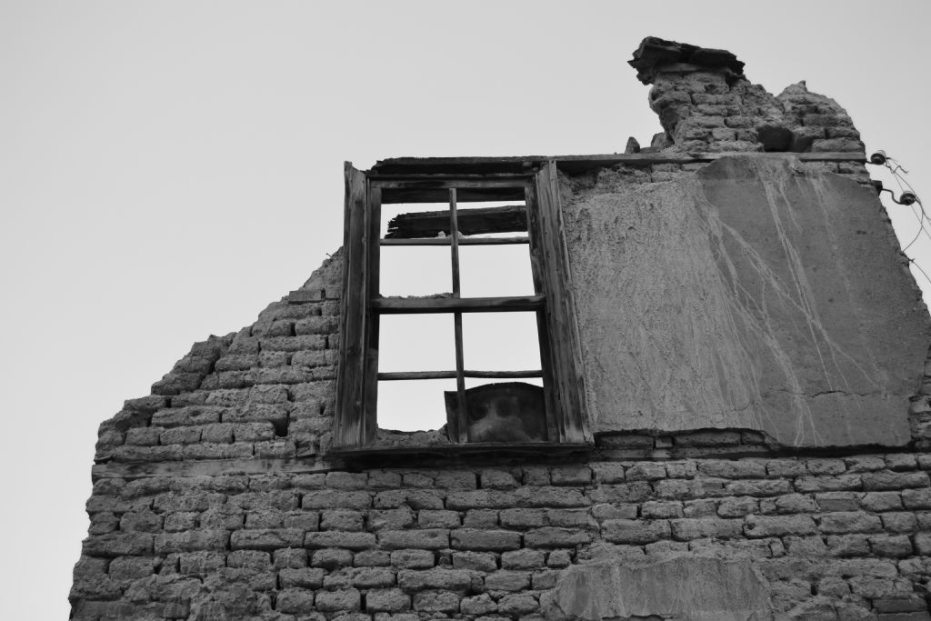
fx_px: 1164
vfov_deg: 29.9
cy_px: 310
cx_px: 466
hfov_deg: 43.6
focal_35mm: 45
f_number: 5.6
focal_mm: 30
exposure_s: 1/320
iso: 200
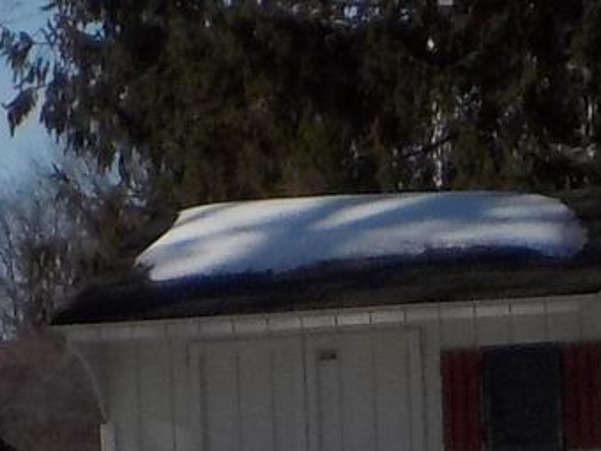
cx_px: -69
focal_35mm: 428
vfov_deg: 3.5
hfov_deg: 4.6
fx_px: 7431
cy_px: 481
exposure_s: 1/2000
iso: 125
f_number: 5.3
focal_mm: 9.7
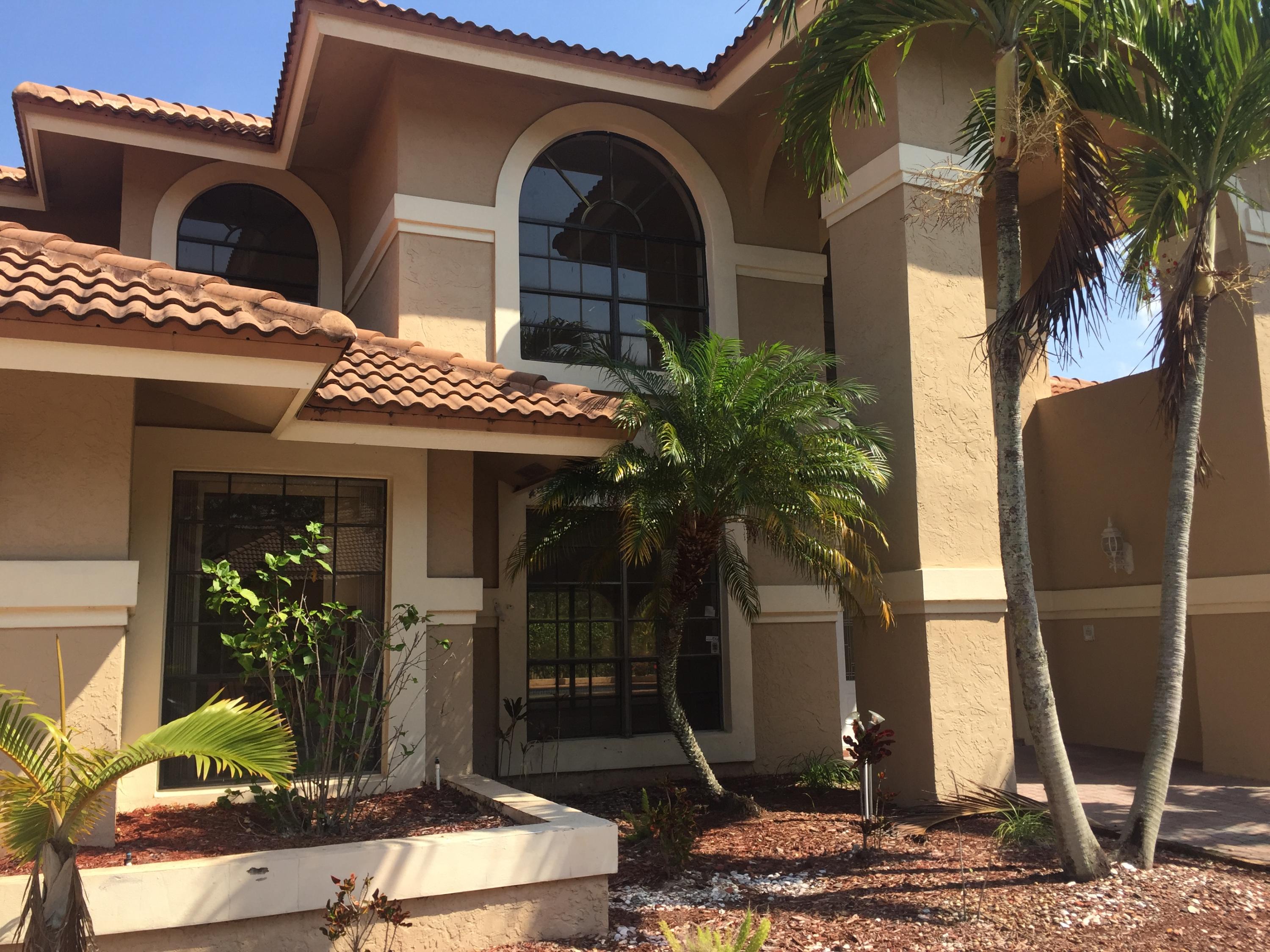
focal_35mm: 29
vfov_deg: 48.2
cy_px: 476
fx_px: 1064
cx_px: 635
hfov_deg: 61.7
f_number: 2.2
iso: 32
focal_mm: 4.15
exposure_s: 1/1199
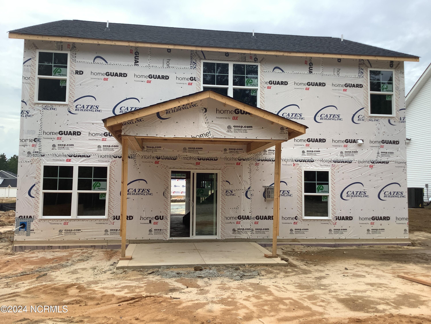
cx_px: 216
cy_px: 162
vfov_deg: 45.4
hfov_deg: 58.4
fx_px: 386
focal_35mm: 31
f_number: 2.4
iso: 25
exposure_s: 1/599
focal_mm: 3.3
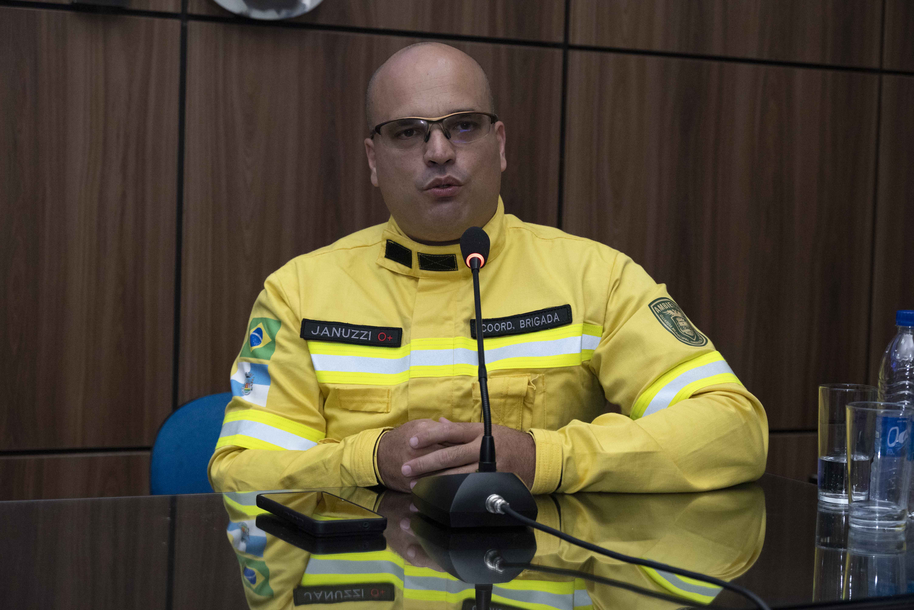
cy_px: 305
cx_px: 457
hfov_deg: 30.9
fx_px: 1651
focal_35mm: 65
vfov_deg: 20.9
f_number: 6
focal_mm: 65
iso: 5000
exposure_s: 1/200
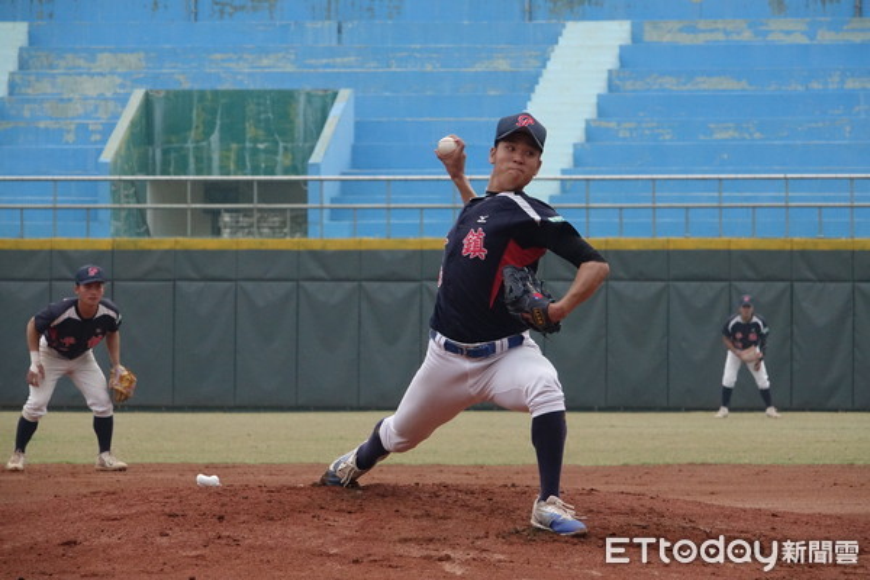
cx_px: 435
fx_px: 8723
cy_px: 290
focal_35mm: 361
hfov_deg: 5.7
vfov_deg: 3.8
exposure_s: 1/1250
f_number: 8
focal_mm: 132.24
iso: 1600
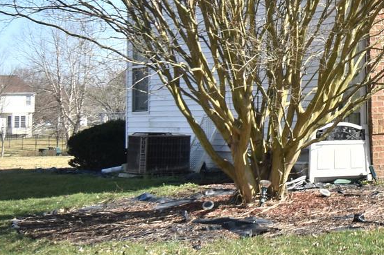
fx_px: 1184
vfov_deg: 12.1
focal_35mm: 111
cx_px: 456
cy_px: -19
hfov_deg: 17.6
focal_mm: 20
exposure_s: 1/250
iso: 110
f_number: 8
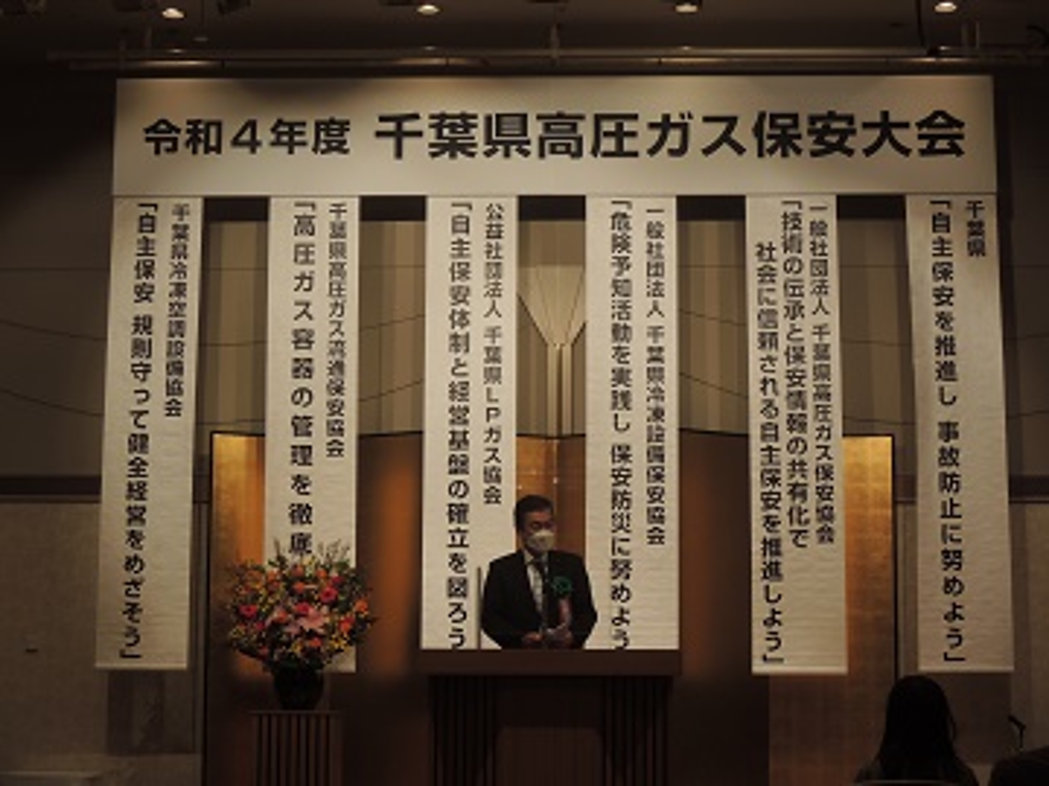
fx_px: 2121
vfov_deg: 21.0
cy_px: 393
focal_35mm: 70
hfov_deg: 27.8
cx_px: 524
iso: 180
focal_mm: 12.5
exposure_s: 1/100
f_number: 4.5
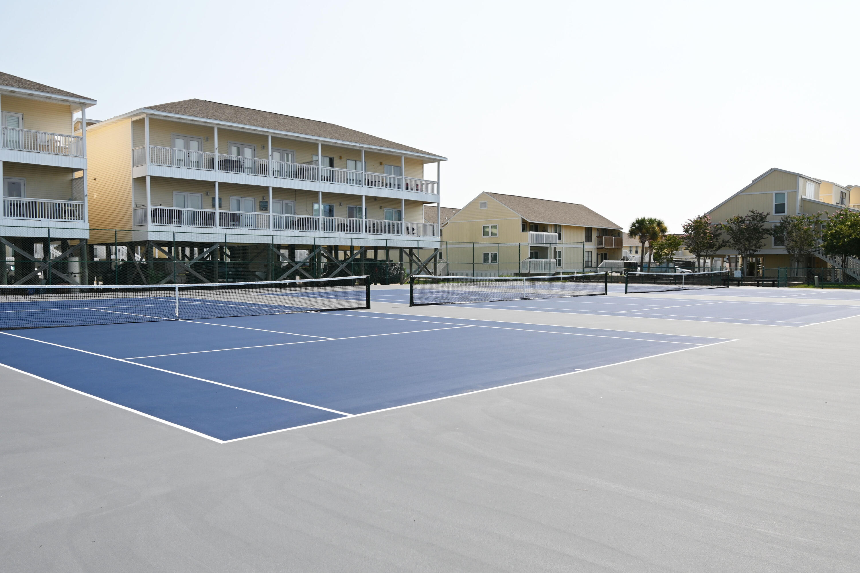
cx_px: 430
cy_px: 286
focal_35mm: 30
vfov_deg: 43.6
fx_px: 716
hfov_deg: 62.0
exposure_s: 1/500
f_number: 8
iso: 100
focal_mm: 20
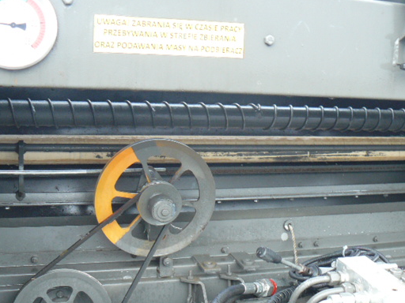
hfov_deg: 42.0
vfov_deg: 32.2
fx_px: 526
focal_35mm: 45
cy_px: 159
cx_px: 220
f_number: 2.8
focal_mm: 6
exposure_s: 1/30
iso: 160
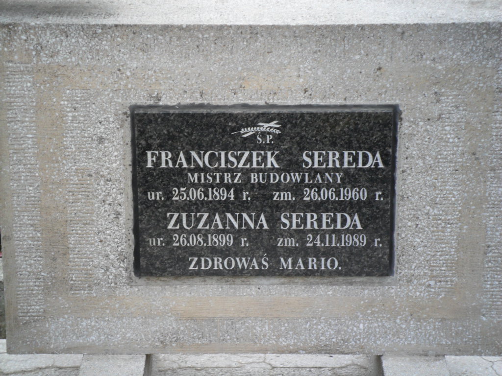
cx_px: 251
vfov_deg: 13.7
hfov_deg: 18.2
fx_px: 1566
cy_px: 188
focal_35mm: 108
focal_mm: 19.6
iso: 100
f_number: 5
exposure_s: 1/125
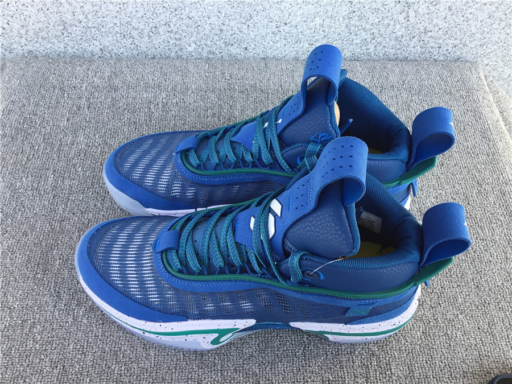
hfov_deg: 58.4
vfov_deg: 45.4
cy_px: 192
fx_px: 459
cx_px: 256
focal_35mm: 31
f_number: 2.4
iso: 25
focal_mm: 3.3
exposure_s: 1/179
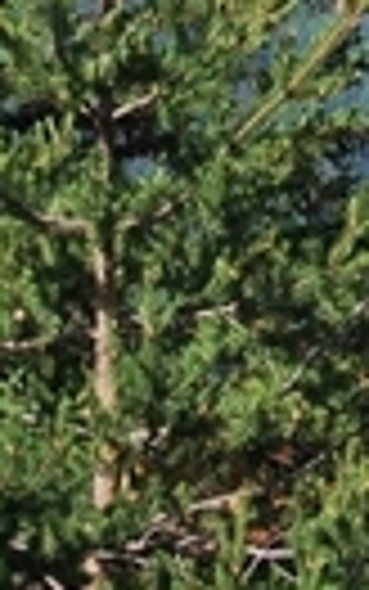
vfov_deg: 5.4
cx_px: 954
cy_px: -290
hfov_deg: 3.4
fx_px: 6177
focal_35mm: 384
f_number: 7.1
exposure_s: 1/200
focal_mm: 55
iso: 100
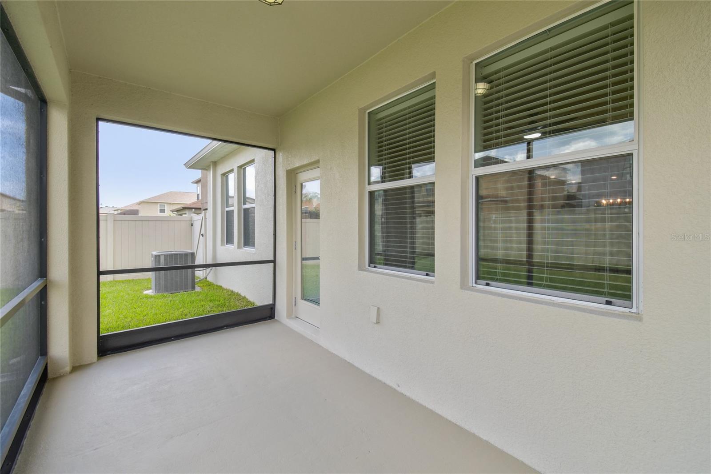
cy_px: 237
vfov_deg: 77.3
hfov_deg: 100.4
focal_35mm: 15
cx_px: 356
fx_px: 296
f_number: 7.1
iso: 100
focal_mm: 10
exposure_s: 1/20
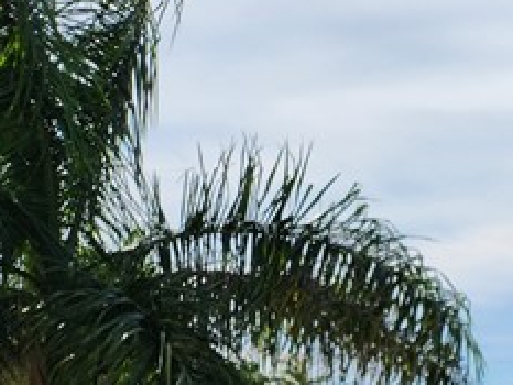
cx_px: 1085
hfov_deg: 15.0
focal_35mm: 101
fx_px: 1498
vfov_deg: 13.6
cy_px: 607
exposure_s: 1/1967
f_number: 1.8
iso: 20
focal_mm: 5.4
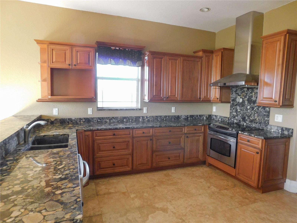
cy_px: 112
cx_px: 148
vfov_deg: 58.9
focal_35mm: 23
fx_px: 197
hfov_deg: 73.9
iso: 200
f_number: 3
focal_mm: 4
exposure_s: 1/30
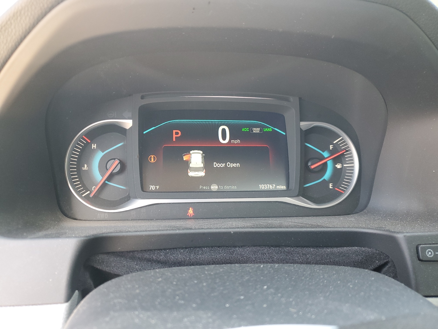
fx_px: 329
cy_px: 164
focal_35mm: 26
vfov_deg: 53.1
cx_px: 219
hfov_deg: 67.3
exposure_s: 1/60.2
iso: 78
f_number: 1.5
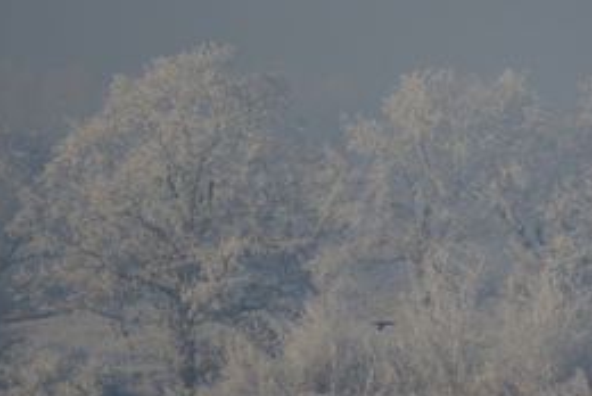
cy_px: 150
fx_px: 17483
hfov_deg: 1.9
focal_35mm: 1062
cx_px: 517
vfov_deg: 1.3
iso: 100
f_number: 5.6
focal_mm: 400
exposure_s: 1/640
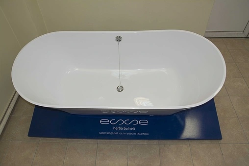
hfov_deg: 67.4
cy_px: 83
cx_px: 124
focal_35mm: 27
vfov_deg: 48.0
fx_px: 187
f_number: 5.6
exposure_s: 1/60
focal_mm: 18
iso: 360
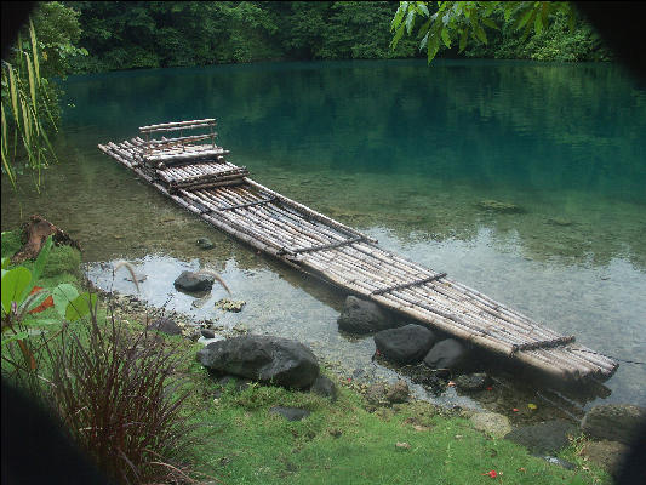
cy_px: 242
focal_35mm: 28
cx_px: 323
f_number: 4.5
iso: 100
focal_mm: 7.21
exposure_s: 1/200
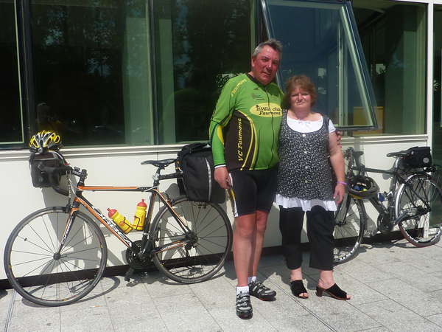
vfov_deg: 39.7
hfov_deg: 51.4
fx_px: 460
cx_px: 221
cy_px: 166
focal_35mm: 36
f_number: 5.6
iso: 80
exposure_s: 1/500
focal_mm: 4.1
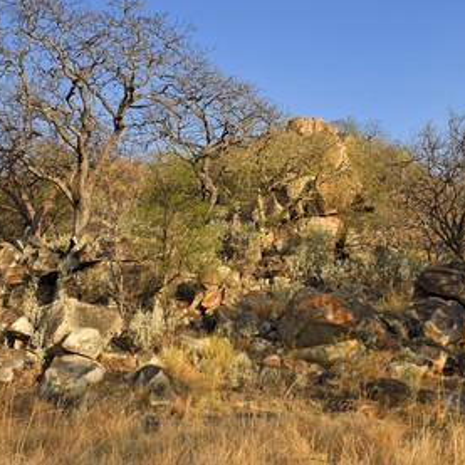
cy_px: 232
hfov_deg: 34.6
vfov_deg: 34.7
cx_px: 274
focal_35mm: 49
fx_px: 745
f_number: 9
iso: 200
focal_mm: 38
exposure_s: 1/400
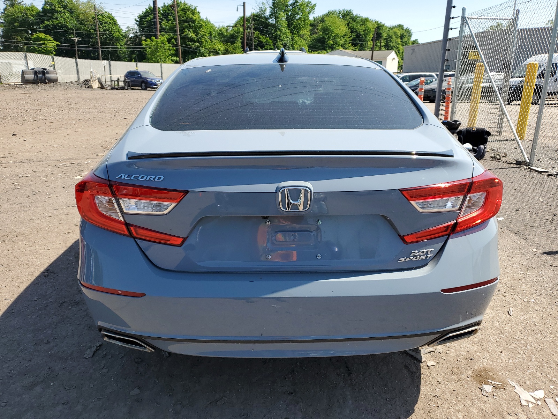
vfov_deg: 53.1
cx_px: 279
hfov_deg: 67.3
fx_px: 419
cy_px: 210
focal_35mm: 26
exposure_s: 1/2000
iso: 50
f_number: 1.5
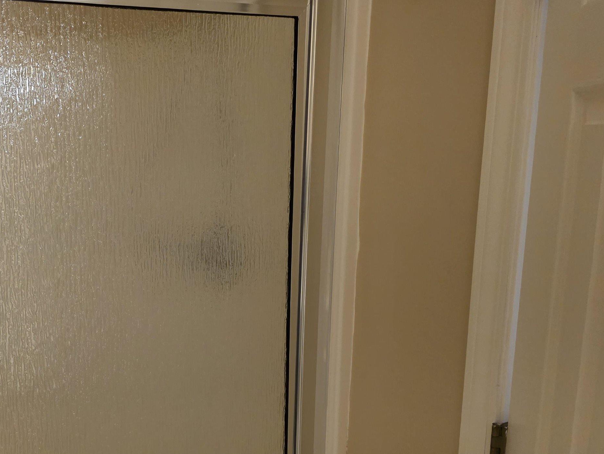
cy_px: 292
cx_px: 122
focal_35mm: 38
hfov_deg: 46.4
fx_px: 663
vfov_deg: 37.4
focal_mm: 6.3
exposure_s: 1/120
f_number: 1.7
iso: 500
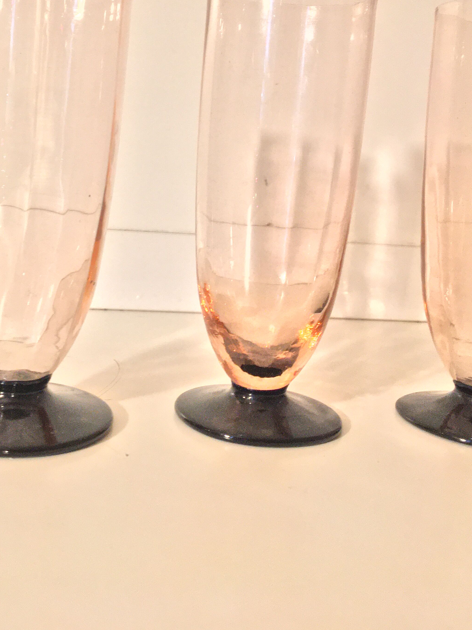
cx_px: 163
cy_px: 167
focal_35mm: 43
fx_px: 782
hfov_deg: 33.3
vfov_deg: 42.7
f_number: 2.2
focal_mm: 4.15
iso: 200
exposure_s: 1/33
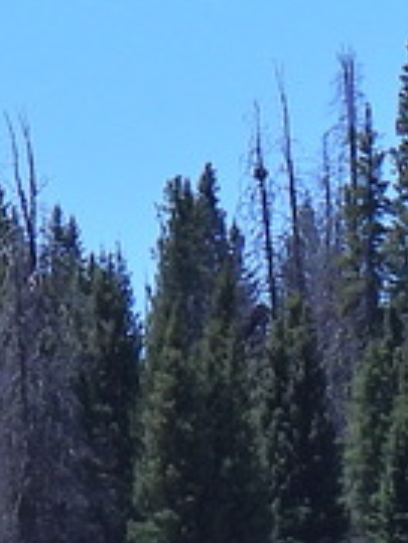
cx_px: 886
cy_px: 1041
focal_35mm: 1208
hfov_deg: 1.2
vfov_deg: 1.6
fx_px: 18984
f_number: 4.5
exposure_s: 1/1000
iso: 100
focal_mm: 30.3
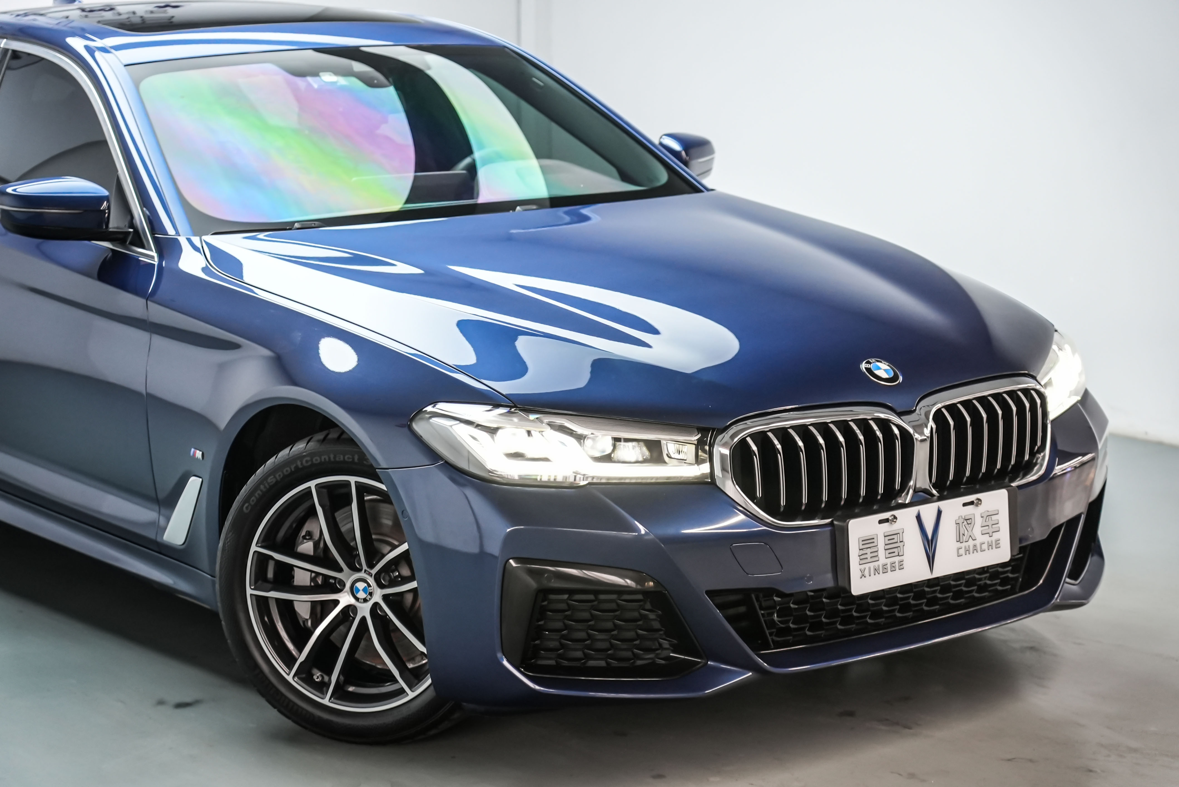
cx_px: 590
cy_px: 394
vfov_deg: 17.5
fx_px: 2556
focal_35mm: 78
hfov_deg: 26.0
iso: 4000
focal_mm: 78
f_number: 4
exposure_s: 1/100
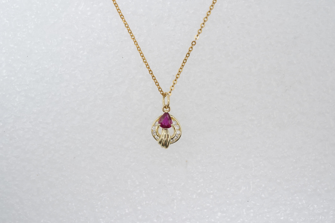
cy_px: 112
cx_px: 168
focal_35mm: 45
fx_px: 419
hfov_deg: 43.6
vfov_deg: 29.9
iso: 640
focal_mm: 30
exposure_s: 1/125
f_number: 20
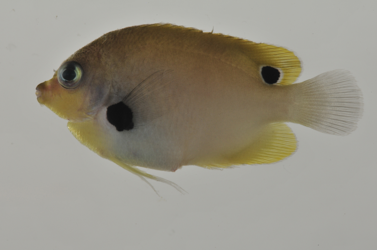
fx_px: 1647
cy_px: 125
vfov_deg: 8.7
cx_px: 188
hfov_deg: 13.1
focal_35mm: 158
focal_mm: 105
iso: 200
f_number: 40
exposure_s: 1/60
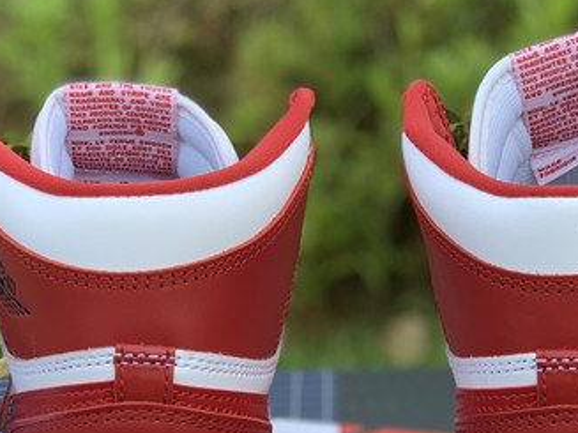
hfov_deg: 14.6
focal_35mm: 135
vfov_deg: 10.9
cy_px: 344
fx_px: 2253
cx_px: 293
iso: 16
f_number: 2.4
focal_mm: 6
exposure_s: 1/186
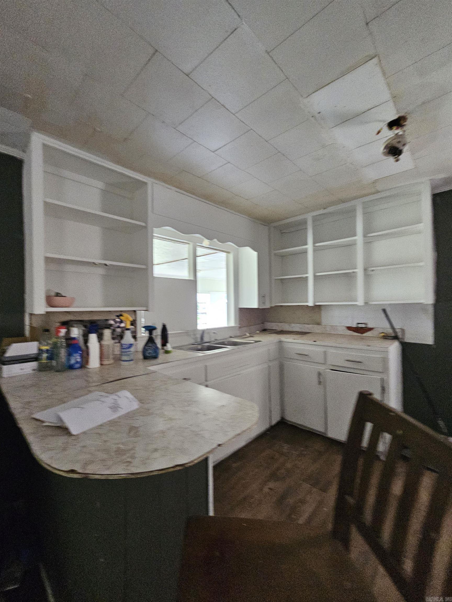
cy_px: 301
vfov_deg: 106.2
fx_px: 226
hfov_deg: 89.9
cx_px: 226
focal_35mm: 13
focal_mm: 2.2
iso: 500
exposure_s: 1/30
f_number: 2.2
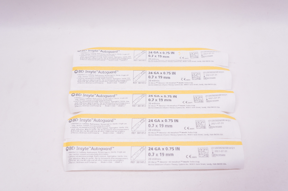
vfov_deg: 36.8
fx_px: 288
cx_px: 144
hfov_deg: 53.2
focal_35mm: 36
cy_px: 96
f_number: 6.3
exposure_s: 1/100
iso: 400
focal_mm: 24
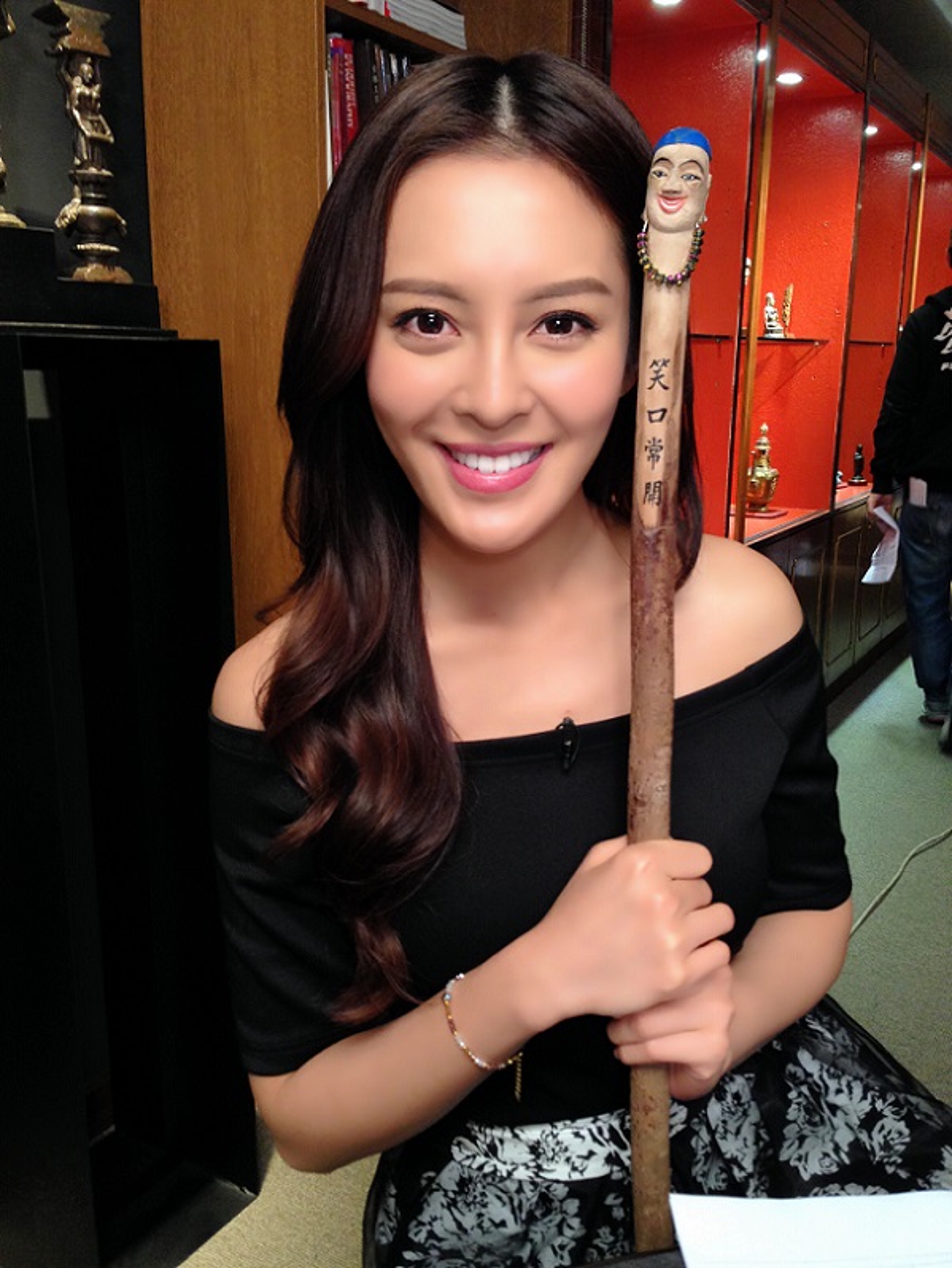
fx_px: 1209
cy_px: 634
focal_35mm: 33
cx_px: 476
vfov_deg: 55.3
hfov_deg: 43.0
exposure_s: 1/20
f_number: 2.4
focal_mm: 4.12
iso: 125
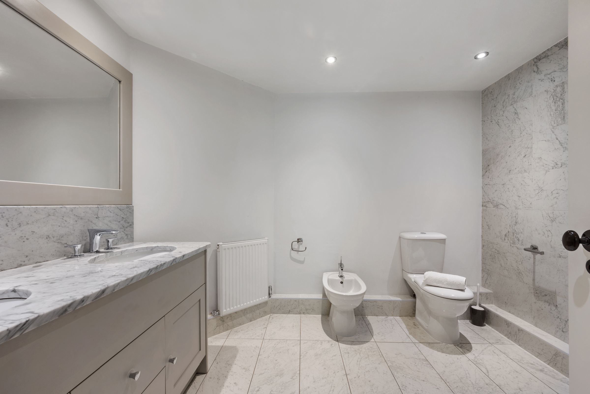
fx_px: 229
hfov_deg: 104.3
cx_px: 295
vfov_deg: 81.2
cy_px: 197
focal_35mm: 14
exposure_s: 1
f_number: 10
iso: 100
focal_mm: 14
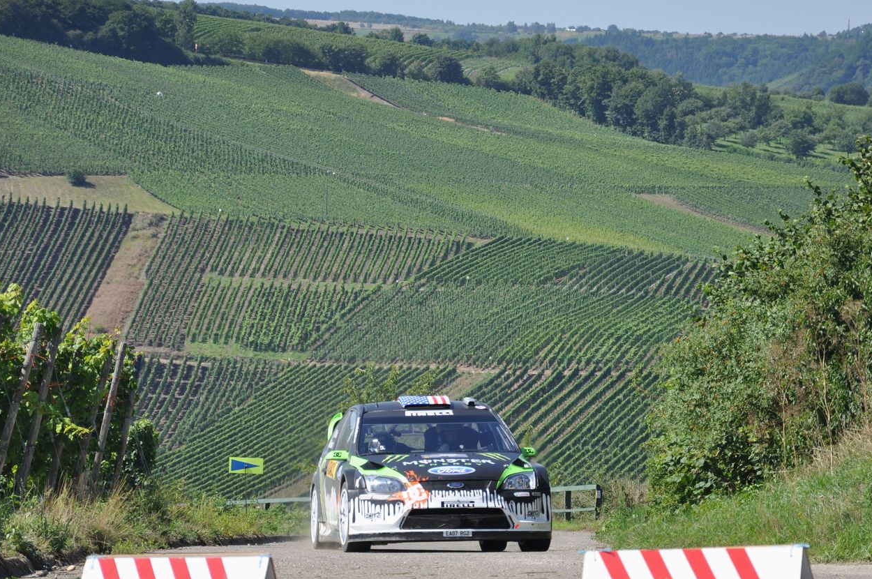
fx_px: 4878
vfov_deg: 6.8
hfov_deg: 10.2
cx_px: 499
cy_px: 336
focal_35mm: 202
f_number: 6.3
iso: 200
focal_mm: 105
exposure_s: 1/640
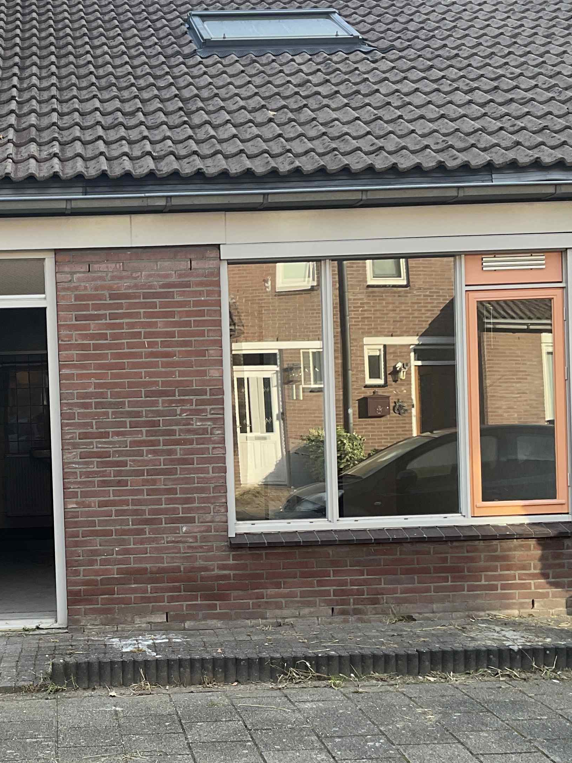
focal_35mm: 54
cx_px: 92
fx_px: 1190
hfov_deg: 26.4
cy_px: 450
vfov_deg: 35.4
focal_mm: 3
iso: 16
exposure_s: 1/222
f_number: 1.8
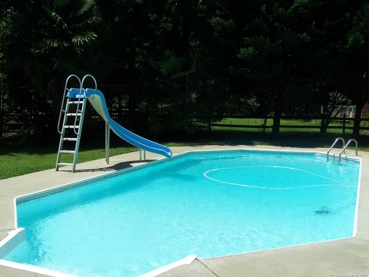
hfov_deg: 47.9
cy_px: 137
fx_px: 416
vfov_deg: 36.8
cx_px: 183
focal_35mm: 39
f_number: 5.6
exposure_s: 1/500
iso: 80
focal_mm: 6.3
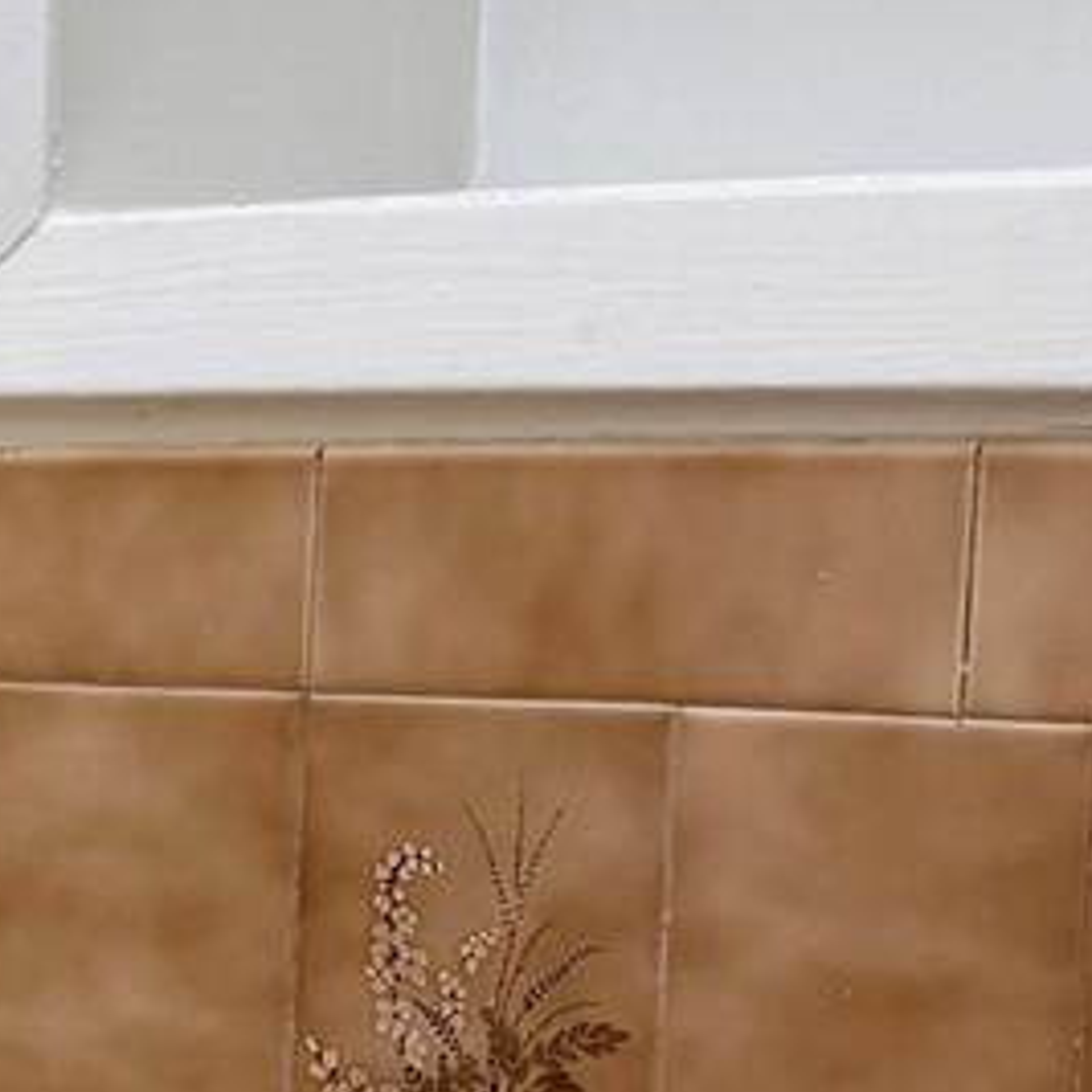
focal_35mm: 122
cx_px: -1047
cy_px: 1256
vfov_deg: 13.9
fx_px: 4354
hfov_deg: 12.6
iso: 50
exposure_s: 1/139
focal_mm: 6.76
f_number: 1.78
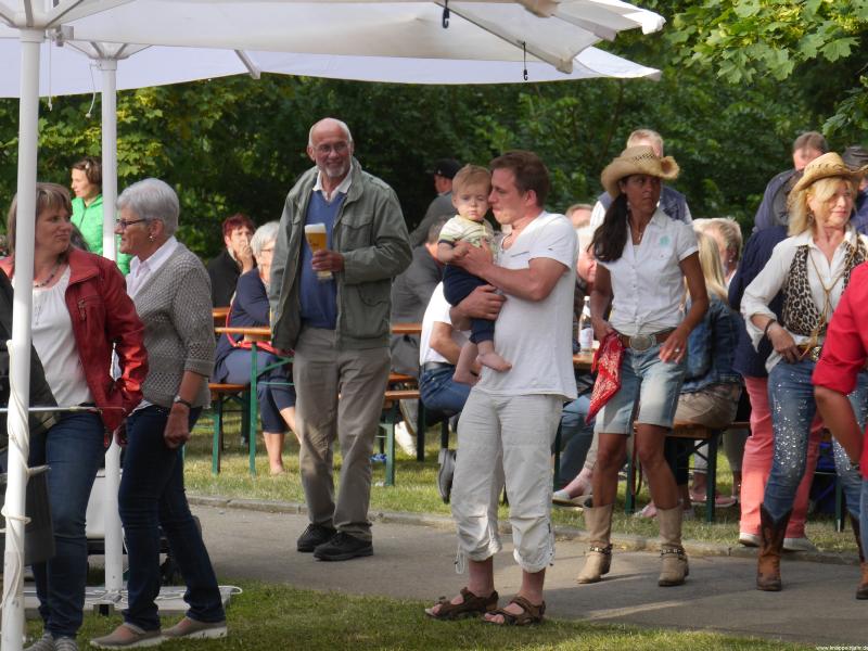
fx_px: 3661
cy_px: 326
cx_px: 434
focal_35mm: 146
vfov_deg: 10.2
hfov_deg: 13.5
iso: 200
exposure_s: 1/160
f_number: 5.8
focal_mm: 73
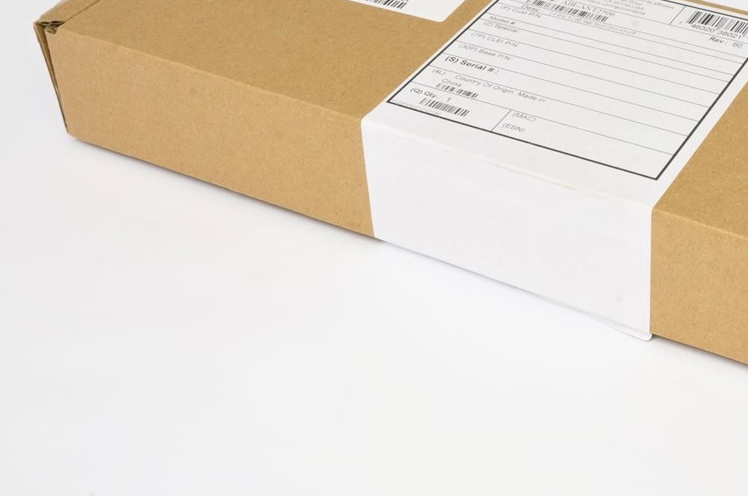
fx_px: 1369
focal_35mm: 66
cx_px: 609
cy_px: 139
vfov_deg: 20.4
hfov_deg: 29.8
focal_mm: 26
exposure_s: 1.3
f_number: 18
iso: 100
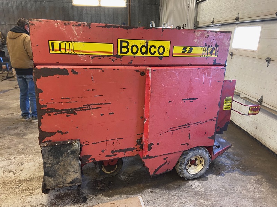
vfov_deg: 53.1
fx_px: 208
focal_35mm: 26
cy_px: 104
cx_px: 138
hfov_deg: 67.3
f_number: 1.8
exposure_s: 1/60
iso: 160
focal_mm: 4.25
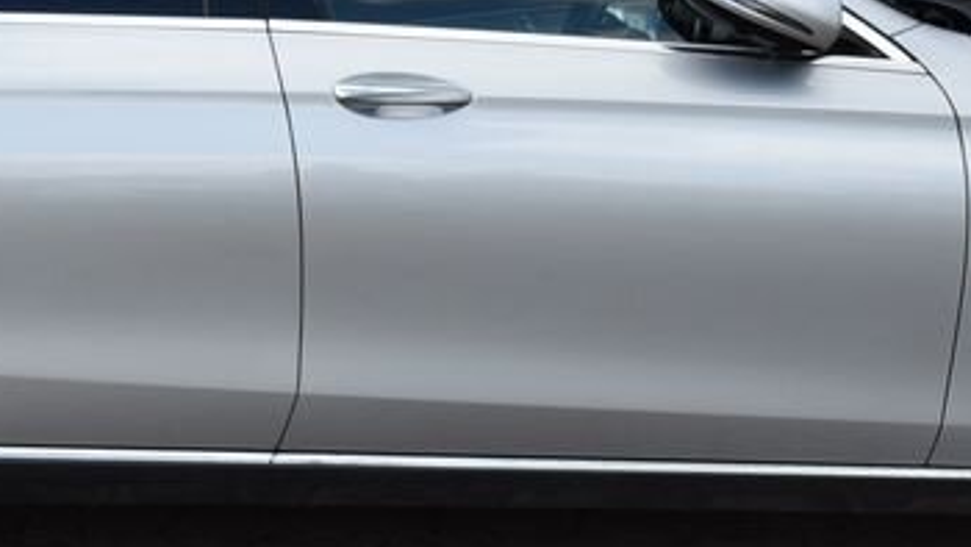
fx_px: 2446
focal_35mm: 95
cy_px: 214
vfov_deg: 12.7
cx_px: 336
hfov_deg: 22.4
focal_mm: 31
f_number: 8
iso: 500
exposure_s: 1/250
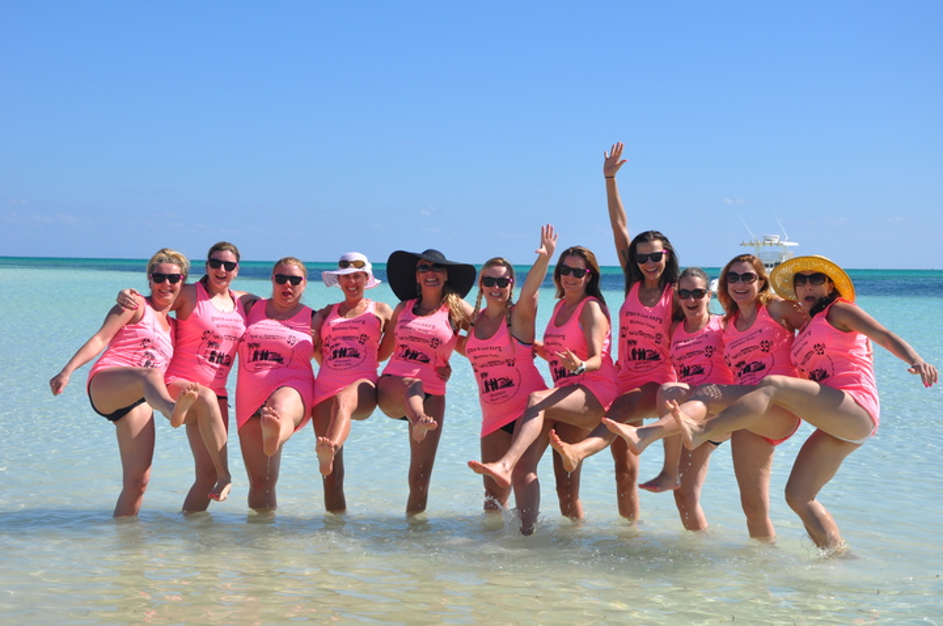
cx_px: 472
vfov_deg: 21.5
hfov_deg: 31.9
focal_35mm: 63
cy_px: 313
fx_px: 1648
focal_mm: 42
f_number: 9
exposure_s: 1/320
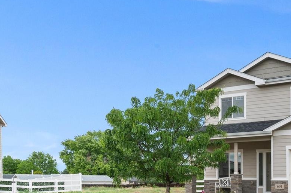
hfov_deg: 49.2
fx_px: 283
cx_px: 257
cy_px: 170
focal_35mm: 35
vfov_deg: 35.7
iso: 400
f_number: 8
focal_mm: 17
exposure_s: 1/400
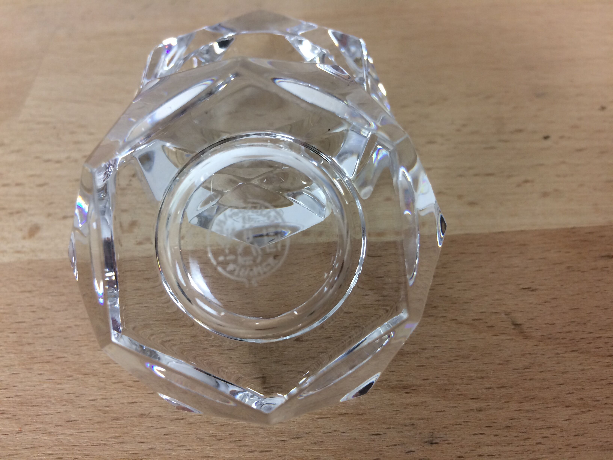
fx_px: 514
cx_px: 306
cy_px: 230
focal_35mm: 29
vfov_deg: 48.2
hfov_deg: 61.7
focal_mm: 4.15
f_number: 2.2
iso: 50
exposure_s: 1/33
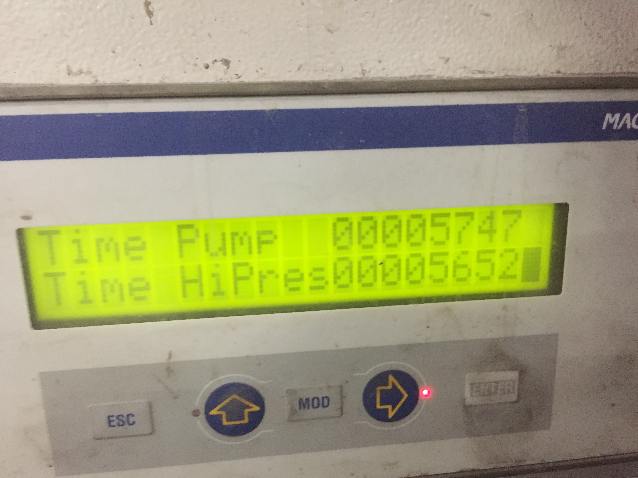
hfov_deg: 61.7
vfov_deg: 48.2
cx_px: 319
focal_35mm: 29
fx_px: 534
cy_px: 239
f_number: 2.2
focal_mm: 4.15
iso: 400
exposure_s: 1/17
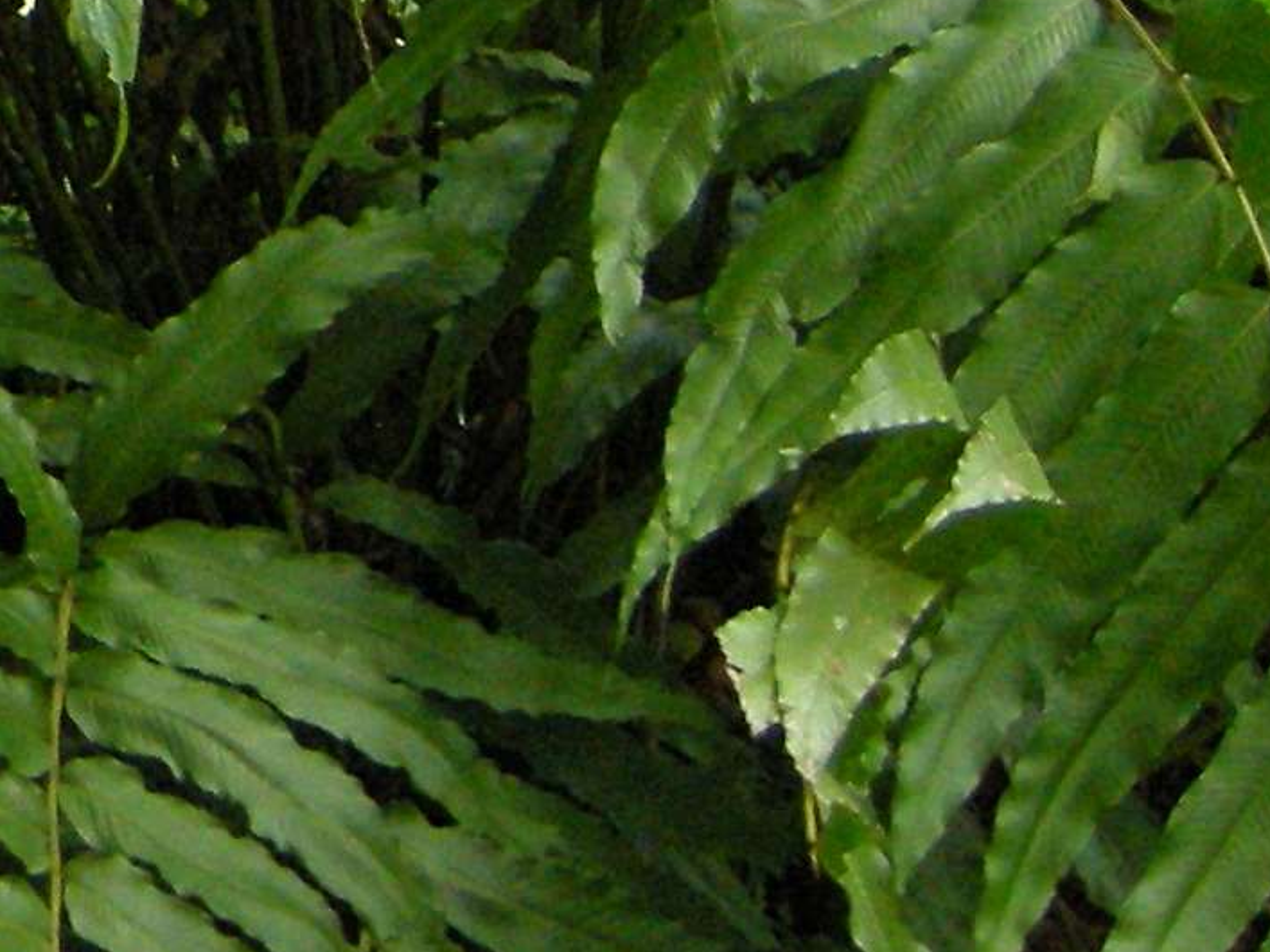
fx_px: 7263
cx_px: -1324
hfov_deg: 9.3
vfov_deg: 7.1
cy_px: -1223
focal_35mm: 198
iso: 248
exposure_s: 1/63.6
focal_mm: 7.5
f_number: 2.7
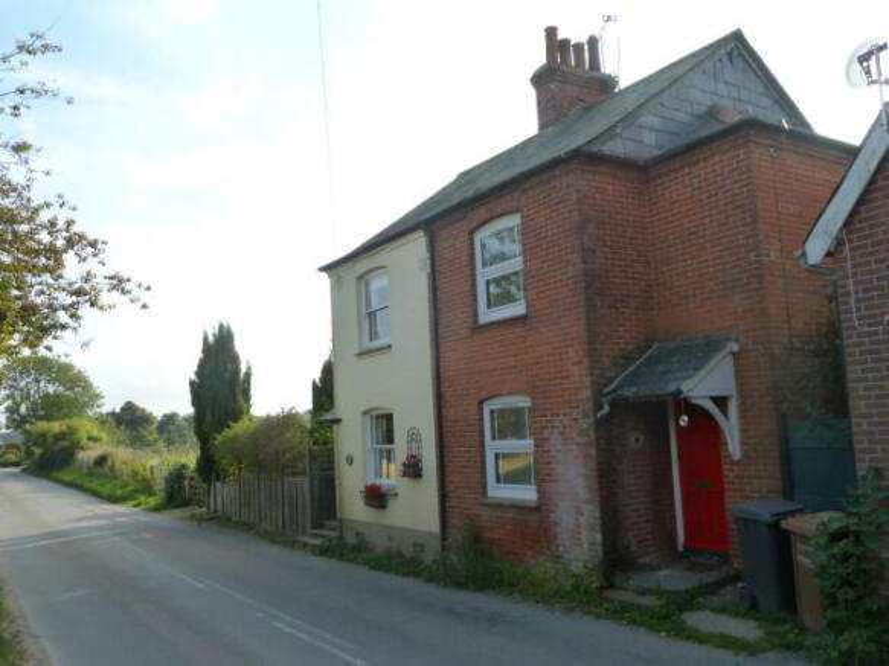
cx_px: 444
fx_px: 770
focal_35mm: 30
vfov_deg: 46.8
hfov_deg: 60.0
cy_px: 333
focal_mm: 5
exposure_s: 1/400
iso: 125
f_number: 4
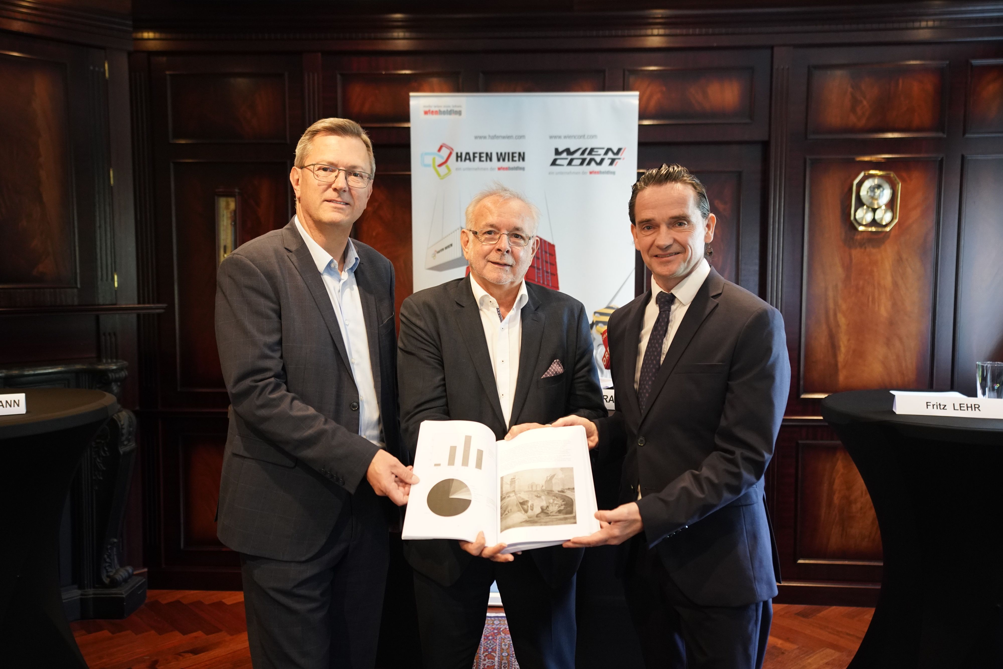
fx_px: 892
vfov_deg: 41.1
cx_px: 502
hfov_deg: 58.7
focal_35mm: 32
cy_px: 334
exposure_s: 1/125
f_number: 2.8
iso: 3200
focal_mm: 32
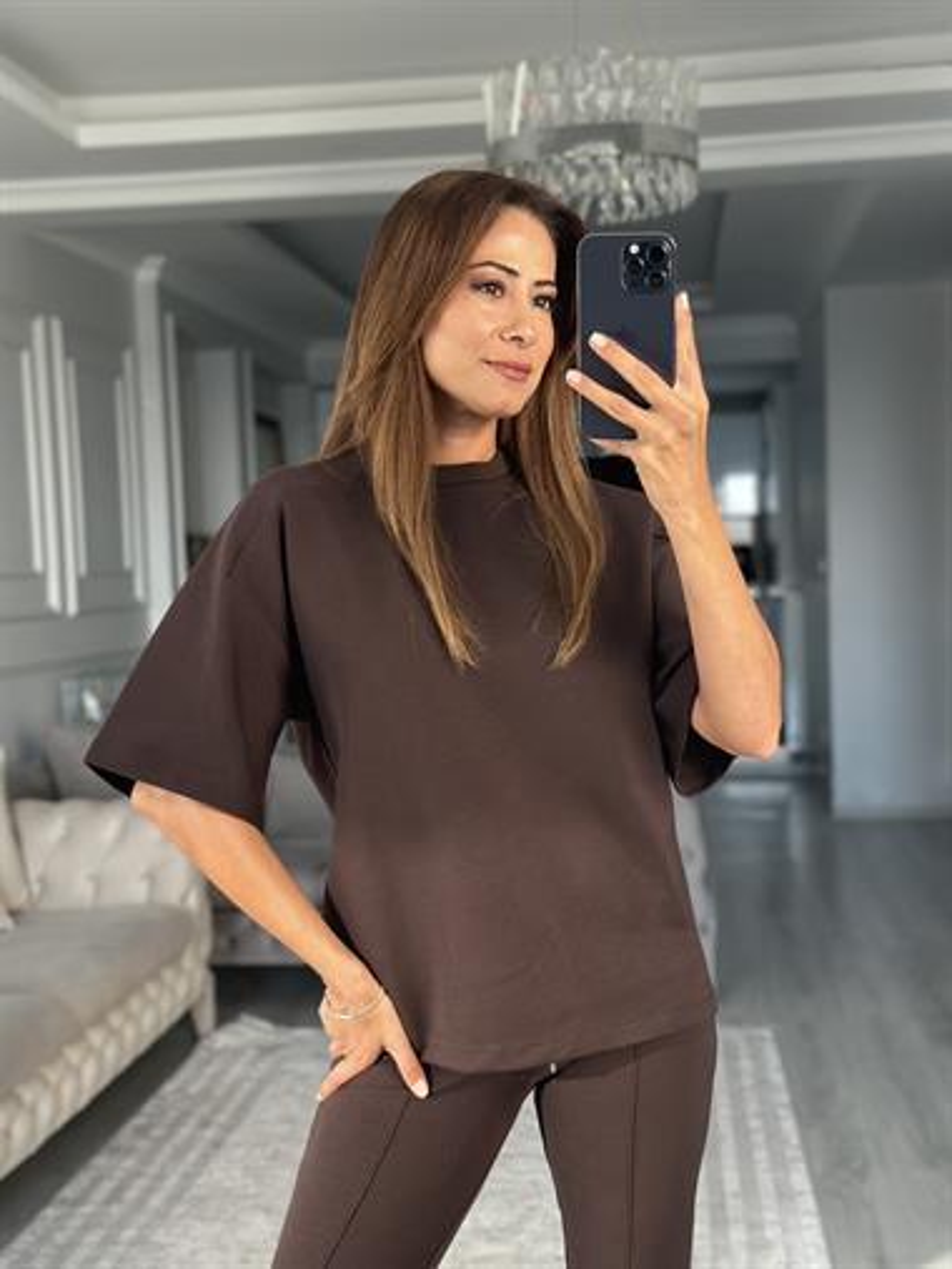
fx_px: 1759
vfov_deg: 39.6
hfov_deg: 30.3
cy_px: 634
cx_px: 476
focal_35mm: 48
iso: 80
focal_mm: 6.86
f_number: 1.78
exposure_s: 1/172
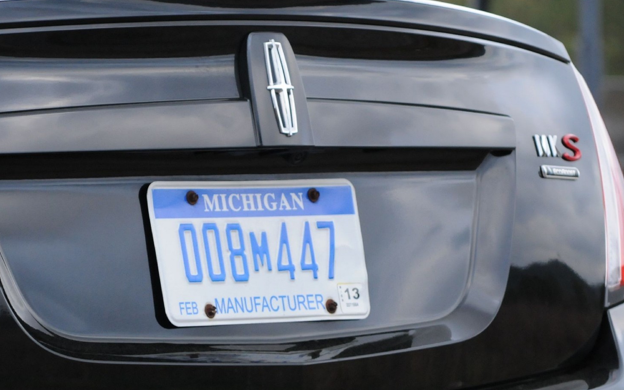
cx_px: 205
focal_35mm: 241
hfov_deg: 8.7
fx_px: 4099
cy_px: 103
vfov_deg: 5.4
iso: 1000
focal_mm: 92
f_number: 4.5
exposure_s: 1/125
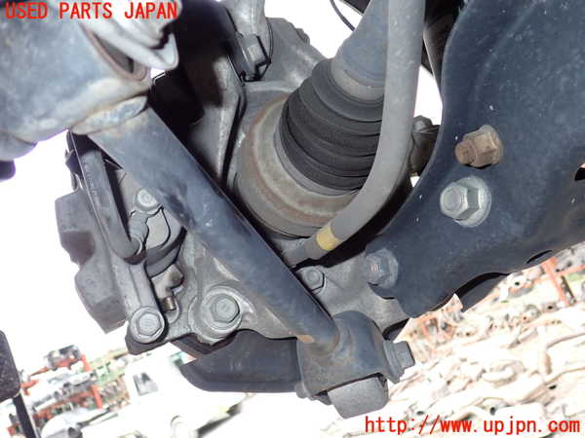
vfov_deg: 46.8
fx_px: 507
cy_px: 219
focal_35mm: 30
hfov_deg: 60.0
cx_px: 292
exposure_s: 1/30
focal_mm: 5.4
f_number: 6.3
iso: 200
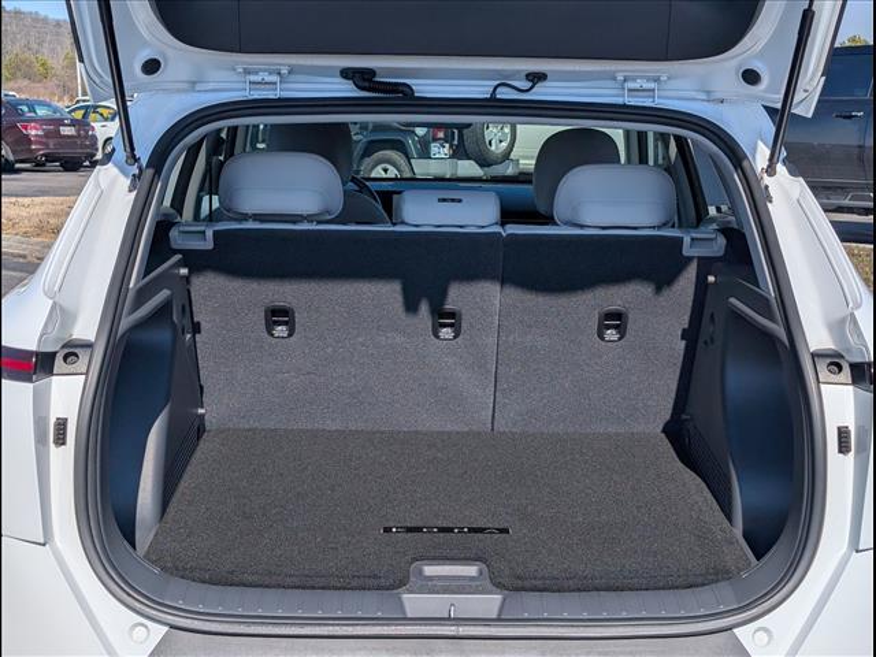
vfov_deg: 29.7
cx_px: 438
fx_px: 1240
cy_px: 328
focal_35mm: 49
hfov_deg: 38.9
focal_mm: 6.9
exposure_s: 1/2000
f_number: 1.68
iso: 21
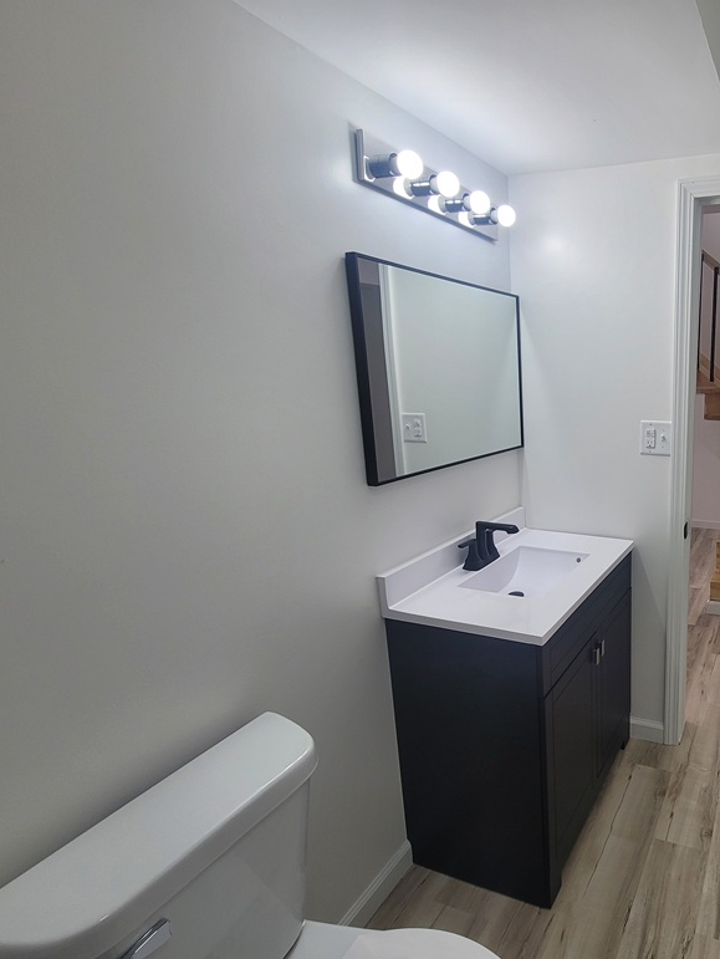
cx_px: 599
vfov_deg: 87.7
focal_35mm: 18
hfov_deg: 63.8
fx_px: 499
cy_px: 496
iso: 80
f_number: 2.2
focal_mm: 2.2
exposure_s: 1/120
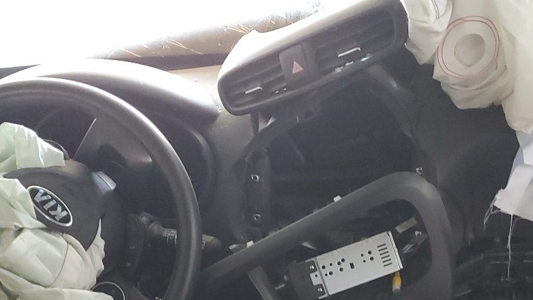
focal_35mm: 58
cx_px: 331
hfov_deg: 35.8
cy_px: 382
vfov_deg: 19.3
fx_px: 820
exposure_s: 1/40
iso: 366
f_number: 1.5
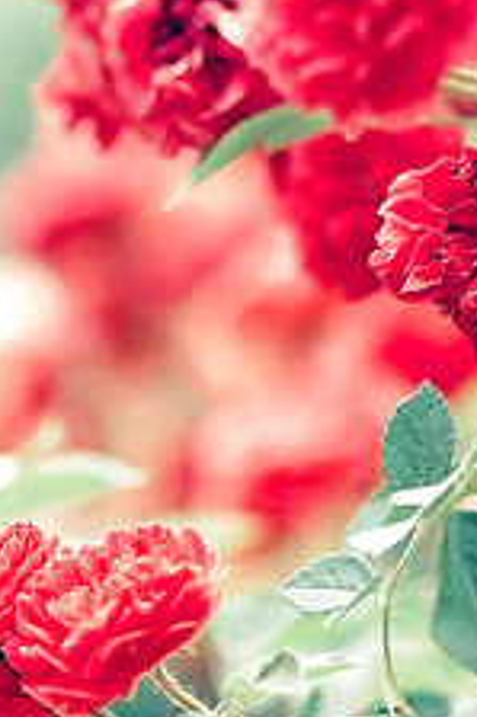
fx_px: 6389
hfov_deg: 4.3
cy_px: 1082
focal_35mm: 321
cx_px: -170
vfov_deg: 6.3
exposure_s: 1/400
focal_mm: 50
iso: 100
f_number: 2.2
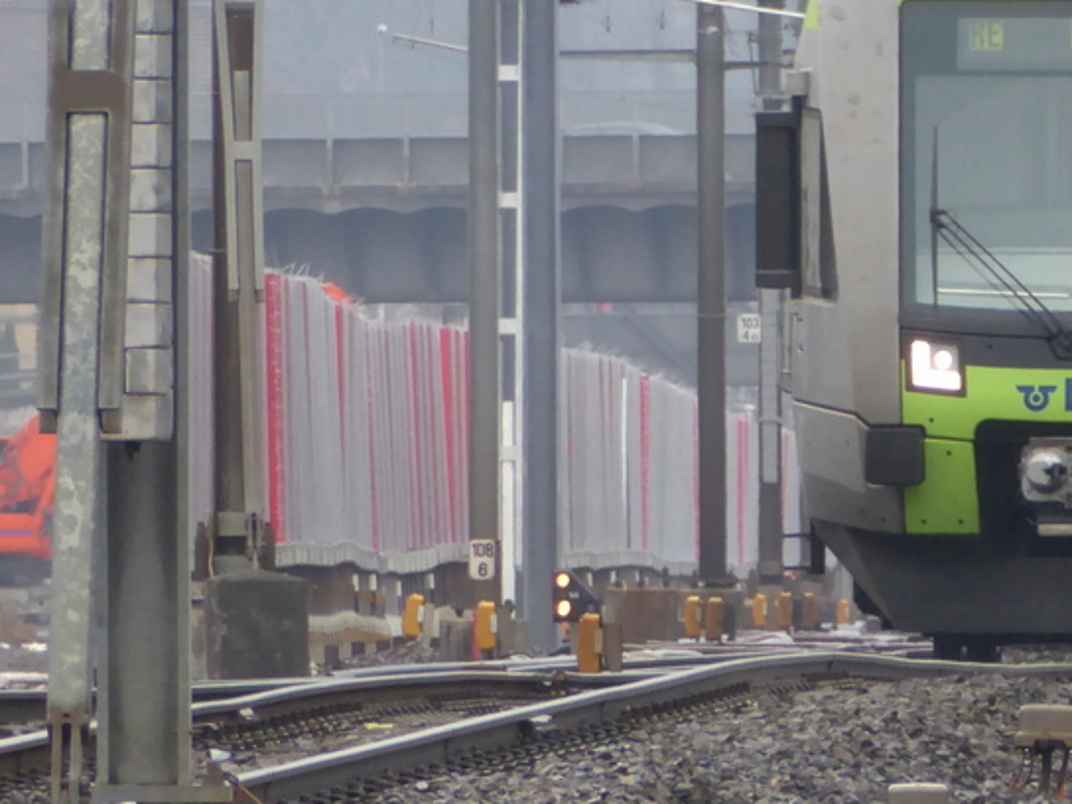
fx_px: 54659
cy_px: 191
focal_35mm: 1765
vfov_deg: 0.8
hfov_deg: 1.1
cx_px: 1098
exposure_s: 1/125
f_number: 6.4
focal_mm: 129
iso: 320
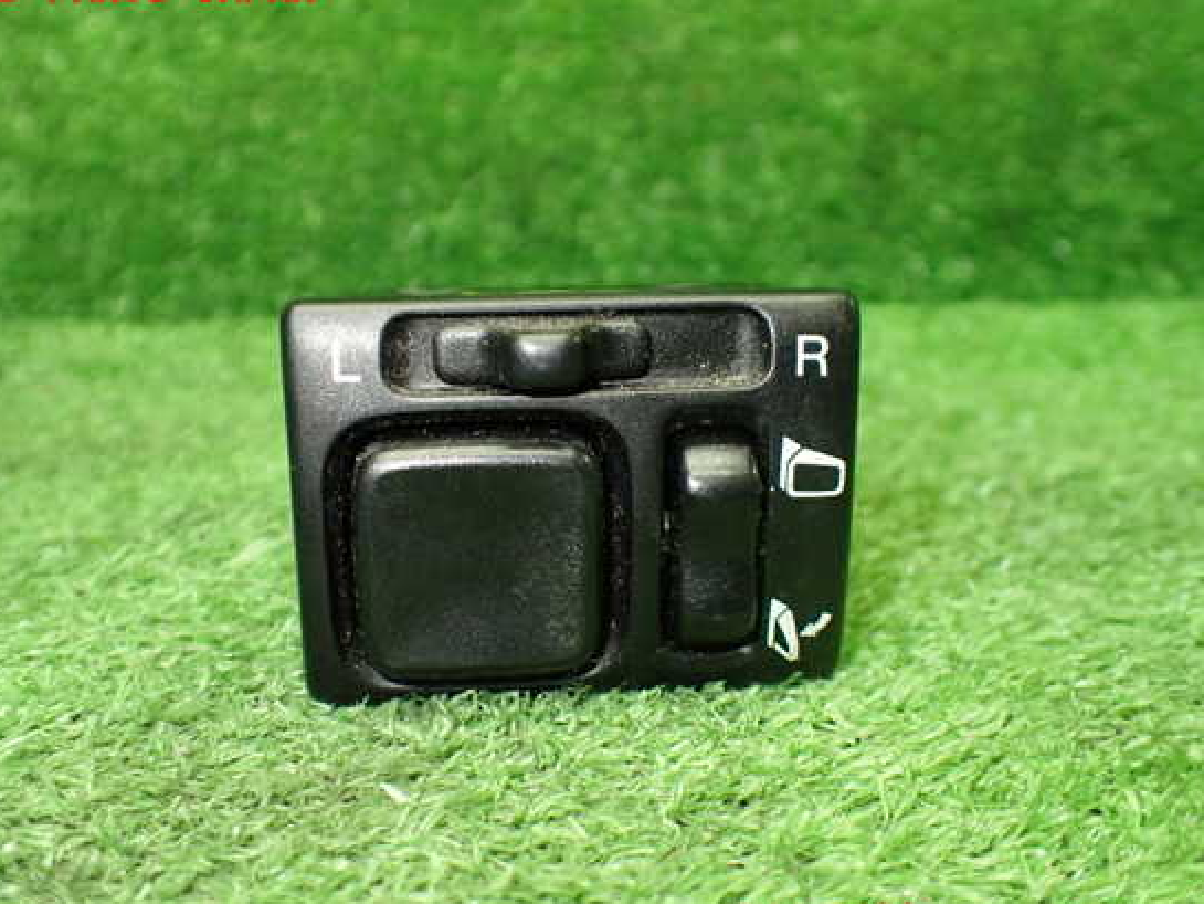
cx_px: 577
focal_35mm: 33
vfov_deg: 43.0
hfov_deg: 55.3
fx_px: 1148
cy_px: 458
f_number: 2.3
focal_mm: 5.4
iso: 800
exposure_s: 1/125
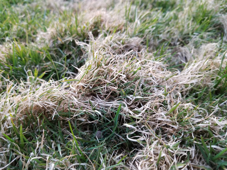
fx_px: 170
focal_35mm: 26
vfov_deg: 53.1
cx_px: 114
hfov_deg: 67.3
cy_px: 85
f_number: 1.7
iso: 200
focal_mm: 4.25
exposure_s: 1/19
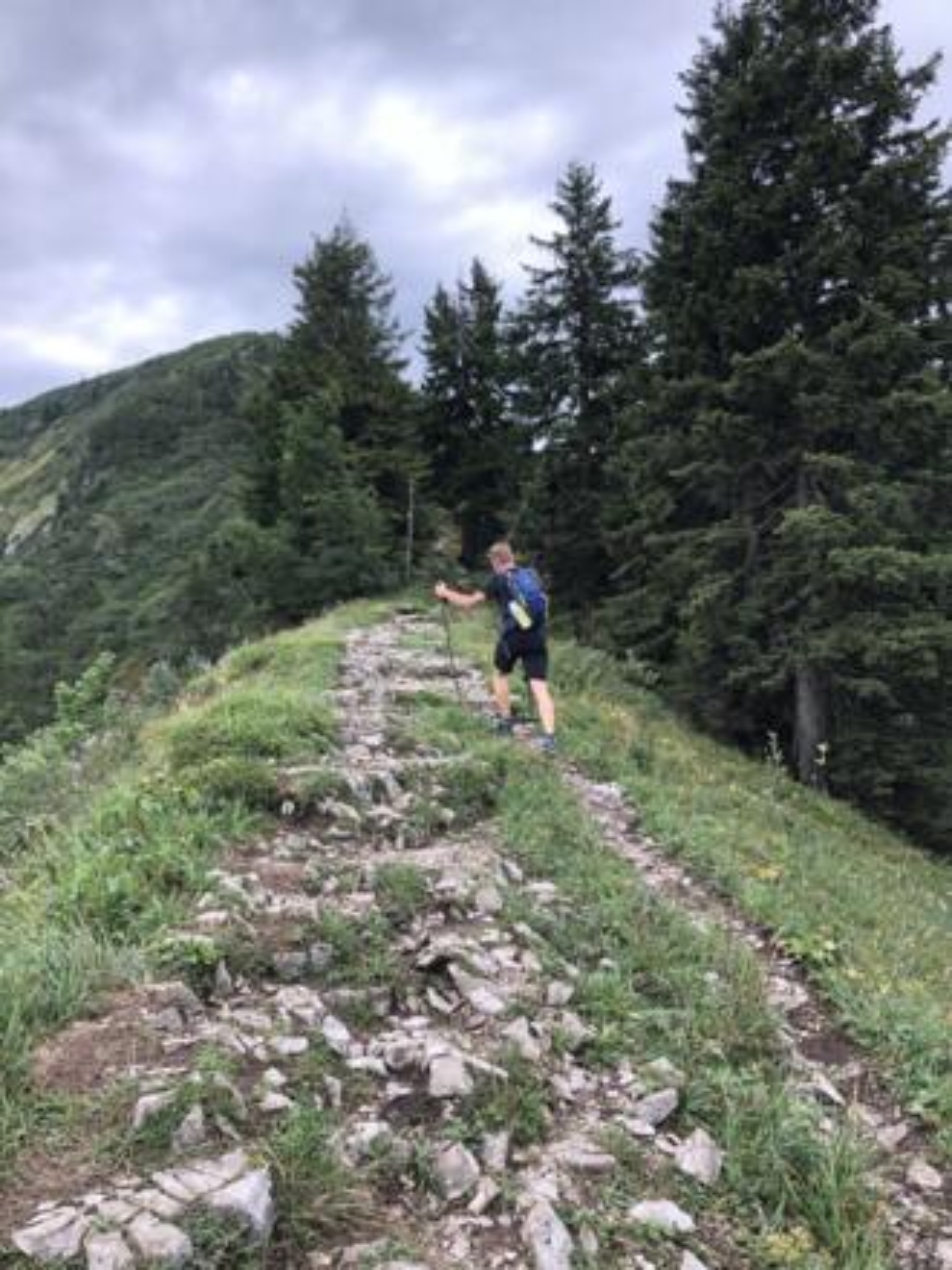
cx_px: 476
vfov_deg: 63.4
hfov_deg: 49.7
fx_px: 1027
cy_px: 635
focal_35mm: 28
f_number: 1.8
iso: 20
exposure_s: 1/182
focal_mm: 4
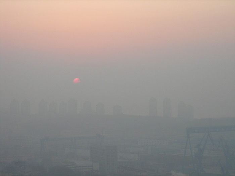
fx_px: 787
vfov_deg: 12.8
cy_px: 88
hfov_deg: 17.0
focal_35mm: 116
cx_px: 118
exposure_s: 1/30
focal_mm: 19.2
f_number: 5.3
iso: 63
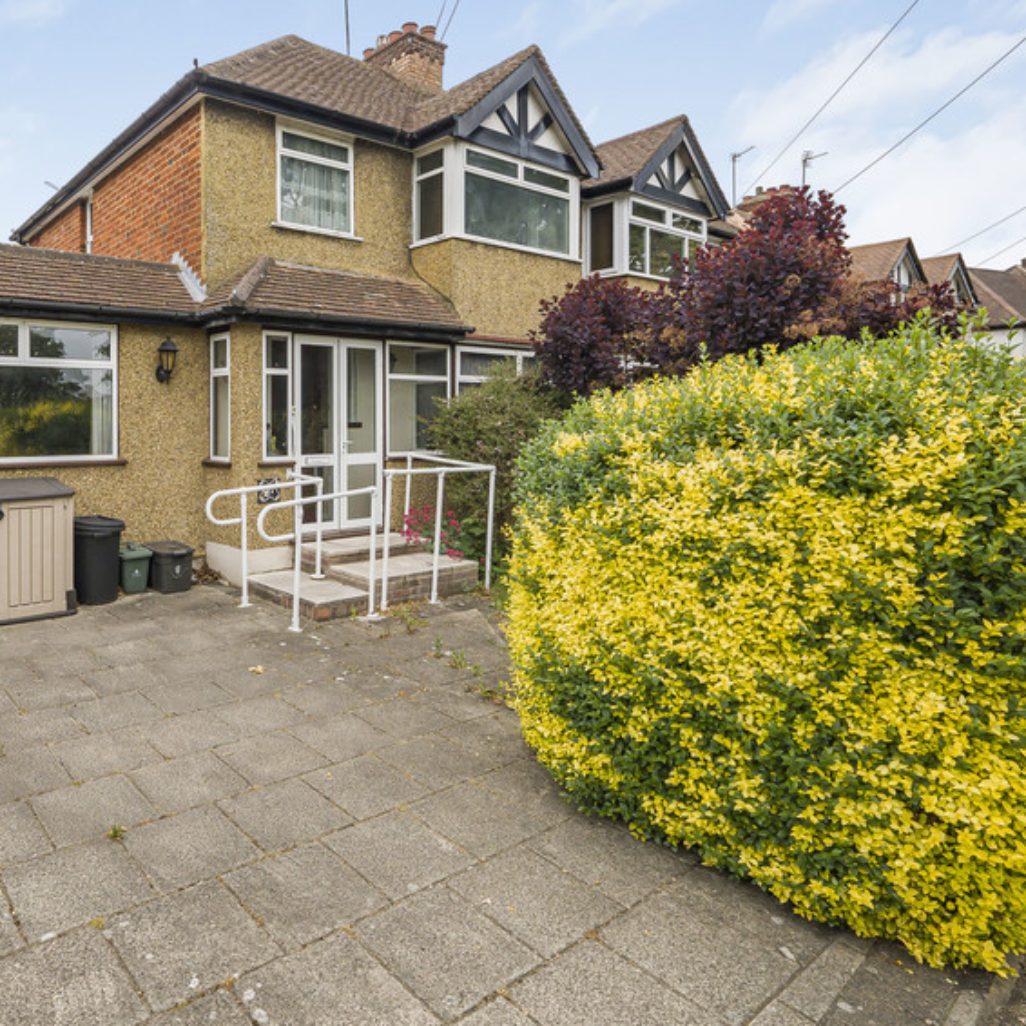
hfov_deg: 70.4
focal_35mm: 20
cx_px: 272
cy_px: 460
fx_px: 671
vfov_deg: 74.6
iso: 320
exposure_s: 1/320
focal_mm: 13
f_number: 9
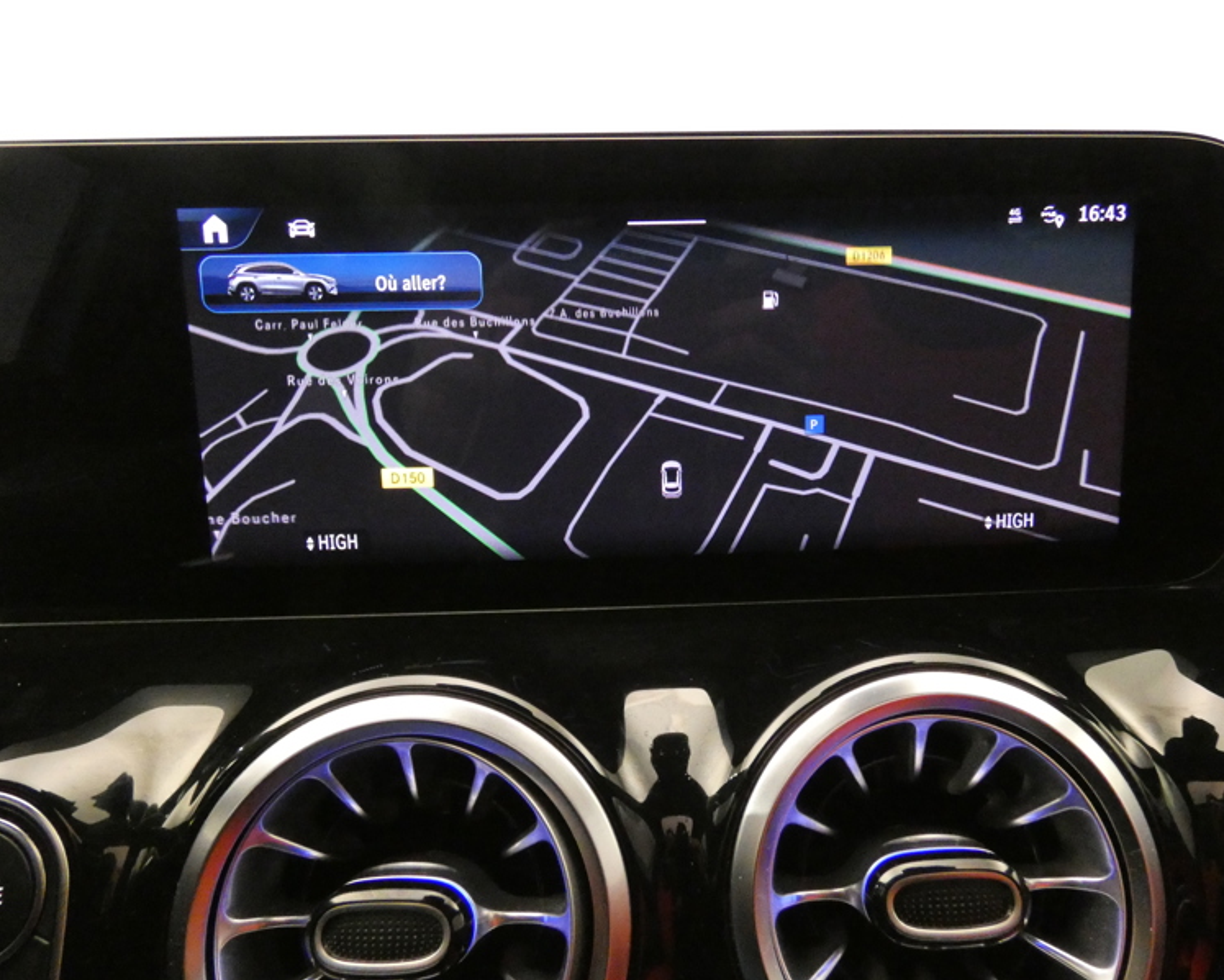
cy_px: 490
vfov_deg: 60.9
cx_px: 652
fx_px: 833
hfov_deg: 72.5
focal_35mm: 23
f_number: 2.9
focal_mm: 4
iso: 1600
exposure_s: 1/25
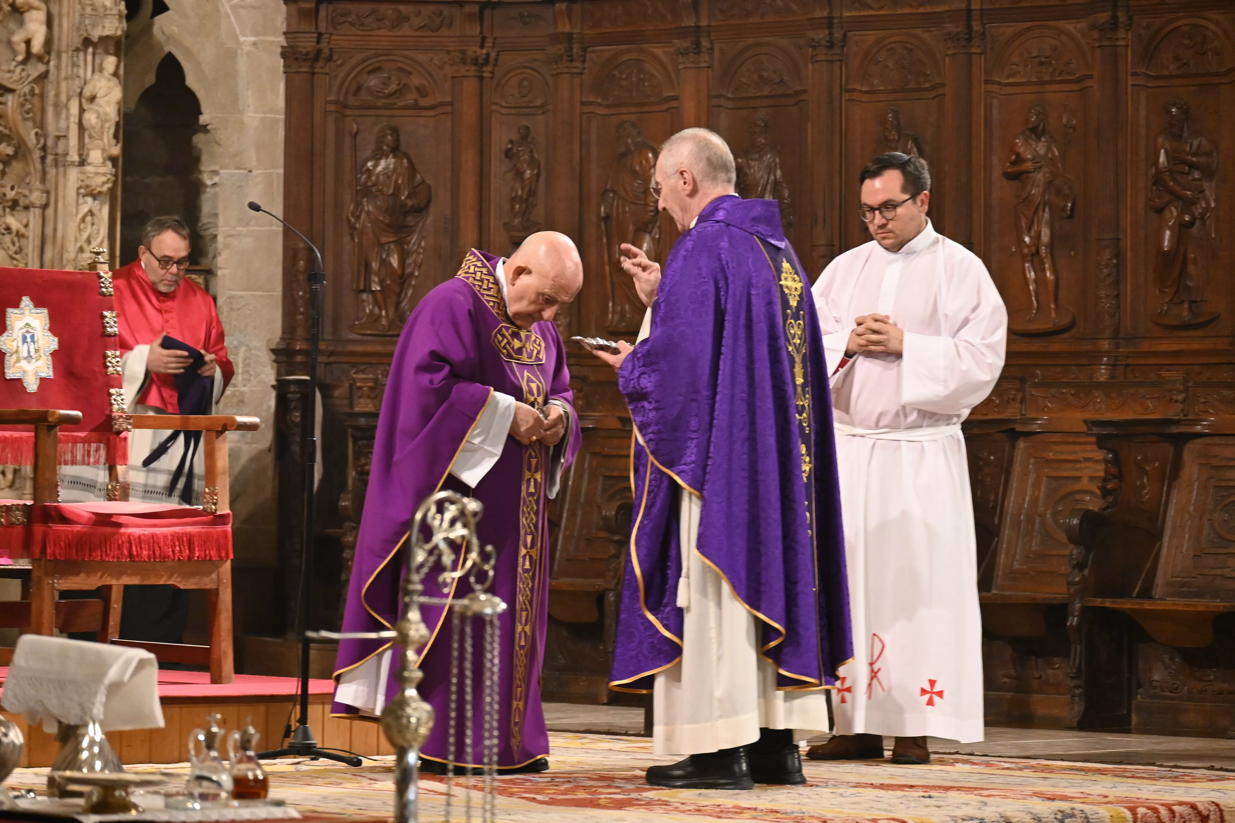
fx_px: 5145
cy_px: 412
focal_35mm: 150
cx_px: 618
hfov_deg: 13.7
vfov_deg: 9.1
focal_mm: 100
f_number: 5
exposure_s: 1/50
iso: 3200
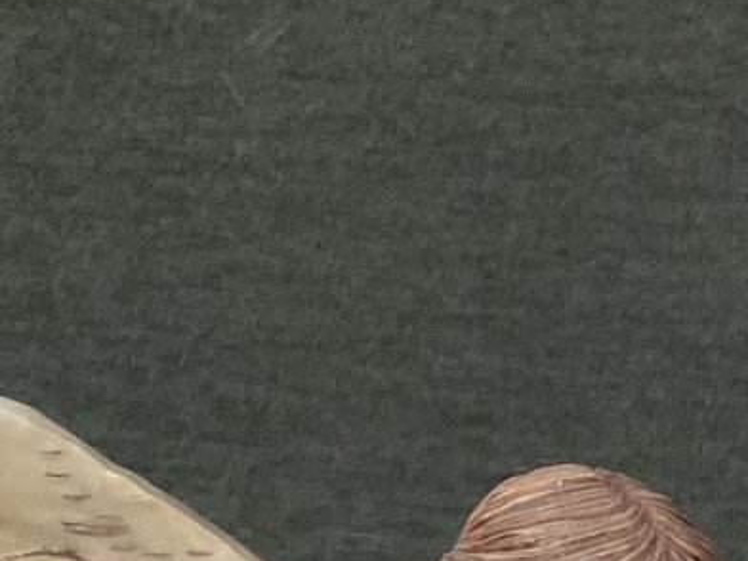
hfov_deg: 15.7
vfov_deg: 13.0
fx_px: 2420
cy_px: 629
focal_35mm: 112
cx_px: 1230
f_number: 1.8
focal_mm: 3
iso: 250
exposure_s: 1/60
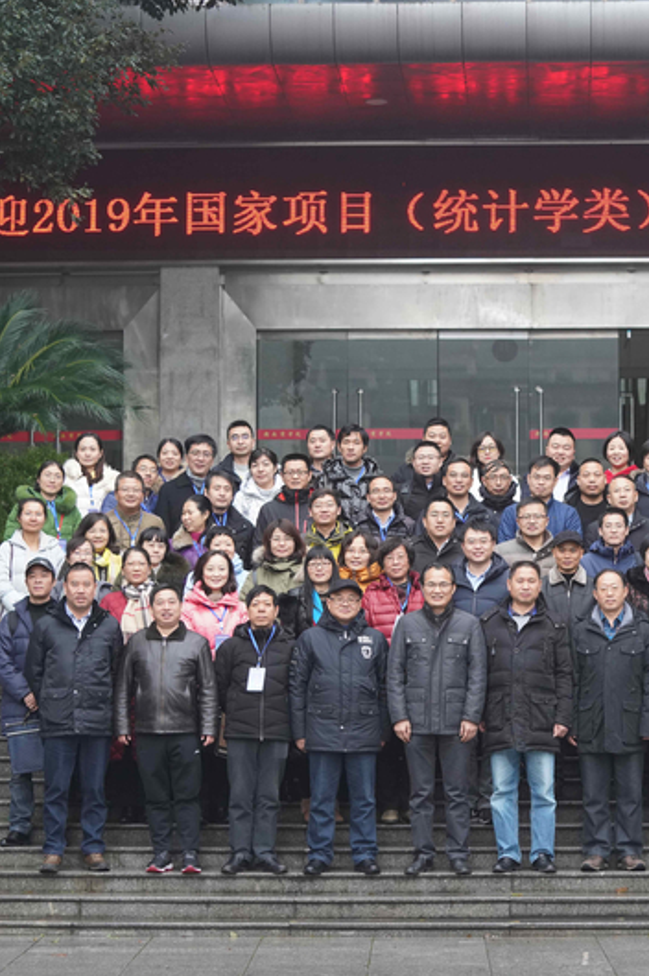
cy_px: 491
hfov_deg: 12.8
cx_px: 527
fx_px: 2870
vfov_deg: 19.3
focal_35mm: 106
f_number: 4
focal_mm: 70
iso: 1250
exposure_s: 1/160
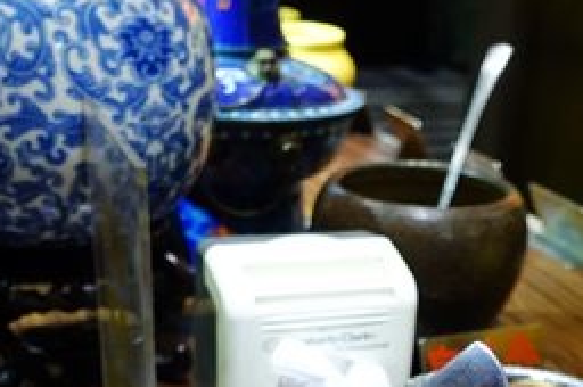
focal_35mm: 61
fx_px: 987
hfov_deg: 32.7
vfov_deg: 20.5
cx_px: 376
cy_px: 488
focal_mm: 8.8
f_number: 2.5
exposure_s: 1/25
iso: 640
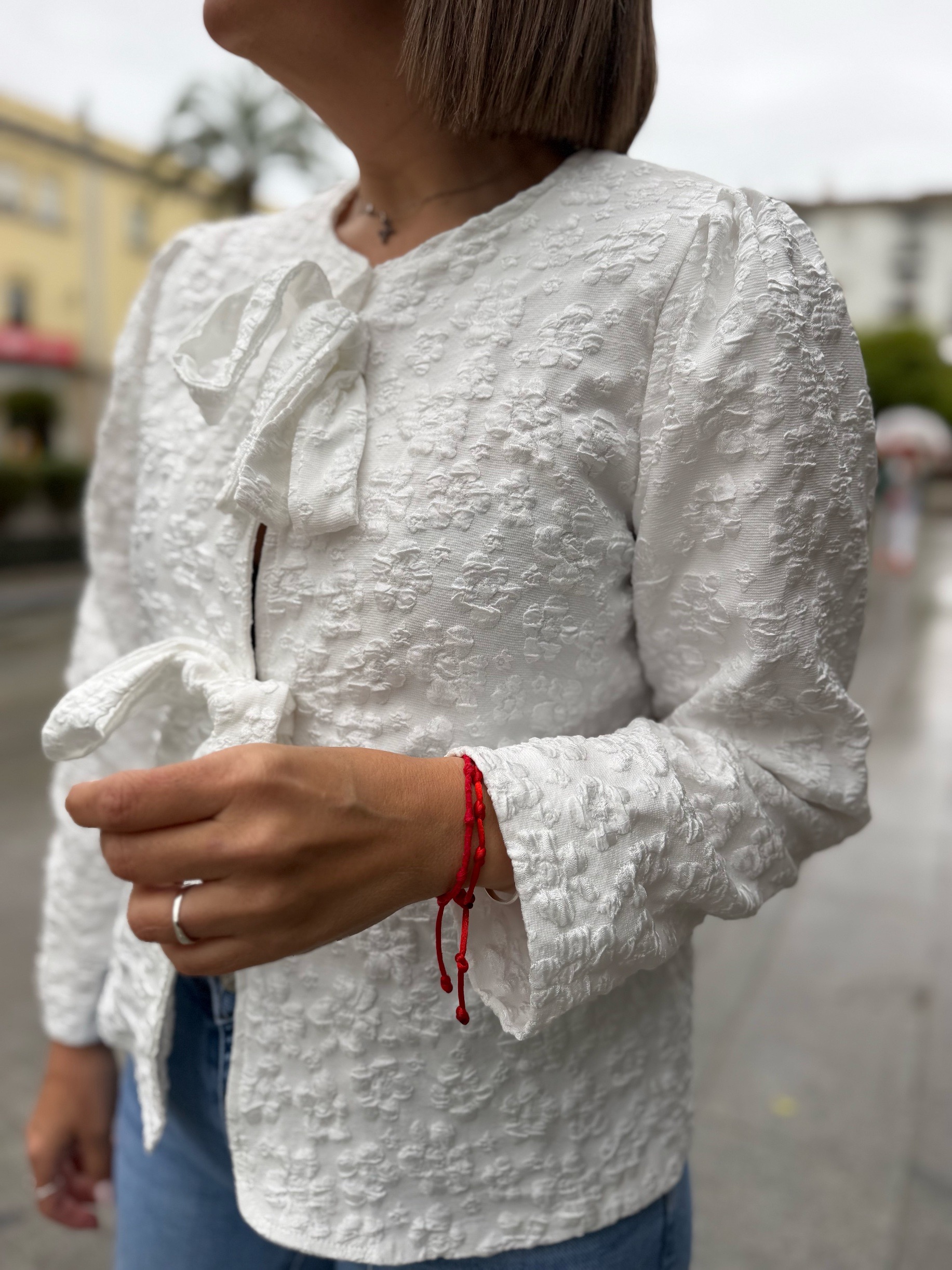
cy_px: 635
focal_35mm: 24
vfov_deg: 71.6
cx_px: 476
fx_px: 880
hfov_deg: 56.8
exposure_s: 1/547
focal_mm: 6.76
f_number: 1.78
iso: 80
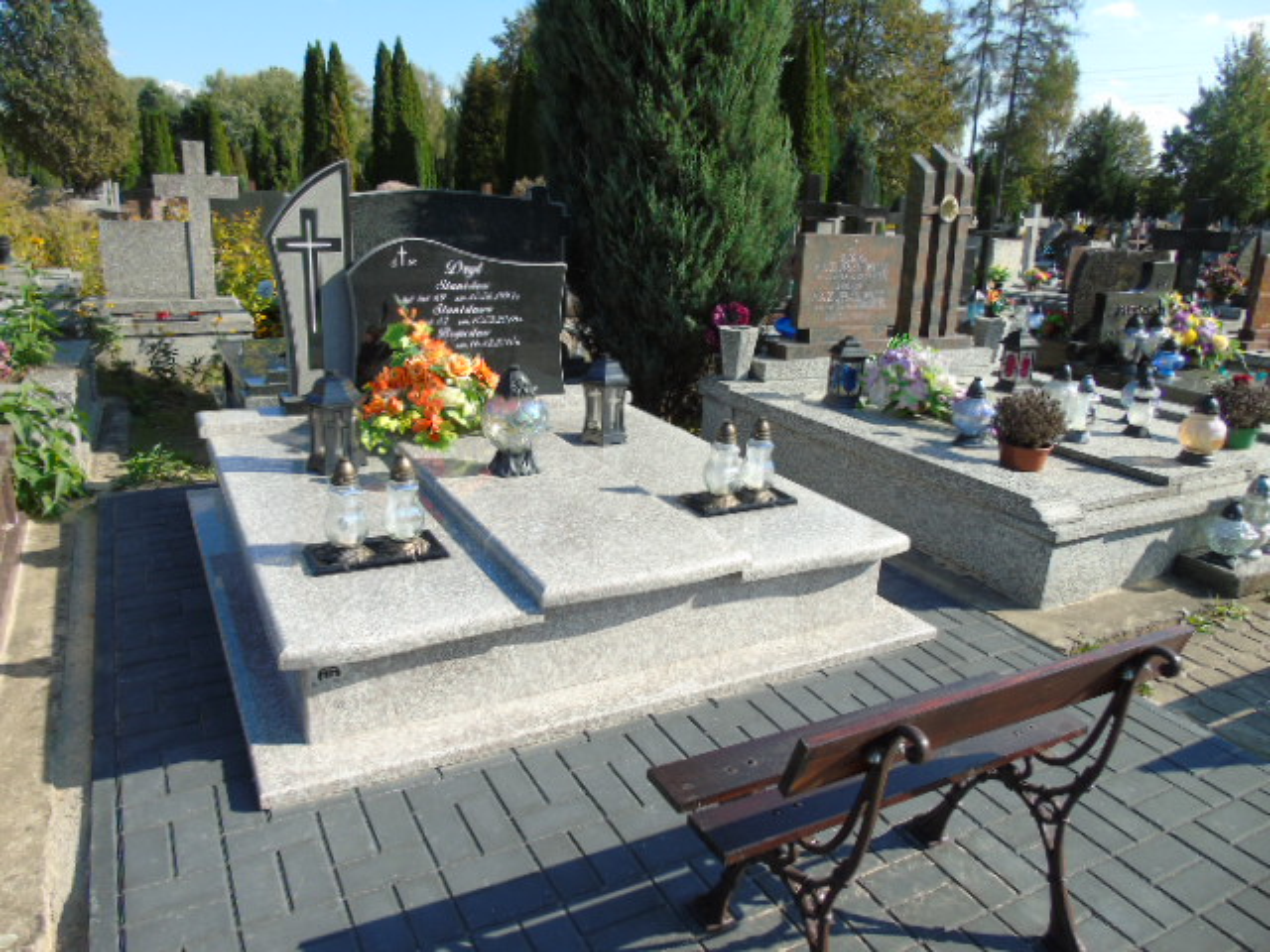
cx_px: 635
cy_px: 476
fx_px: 917
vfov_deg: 54.9
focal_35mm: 25
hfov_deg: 69.4
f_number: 3.4
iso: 80
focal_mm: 4.4
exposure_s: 1/500
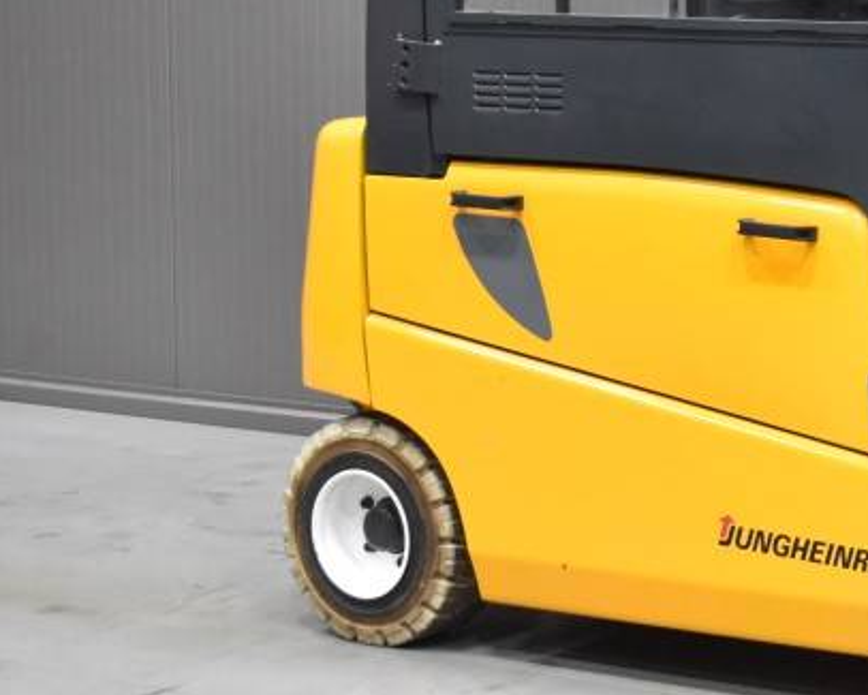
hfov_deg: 16.2
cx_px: 1105
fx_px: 2888
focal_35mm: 112
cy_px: 47
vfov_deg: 13.6
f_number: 4
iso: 1600
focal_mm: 27
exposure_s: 1/50
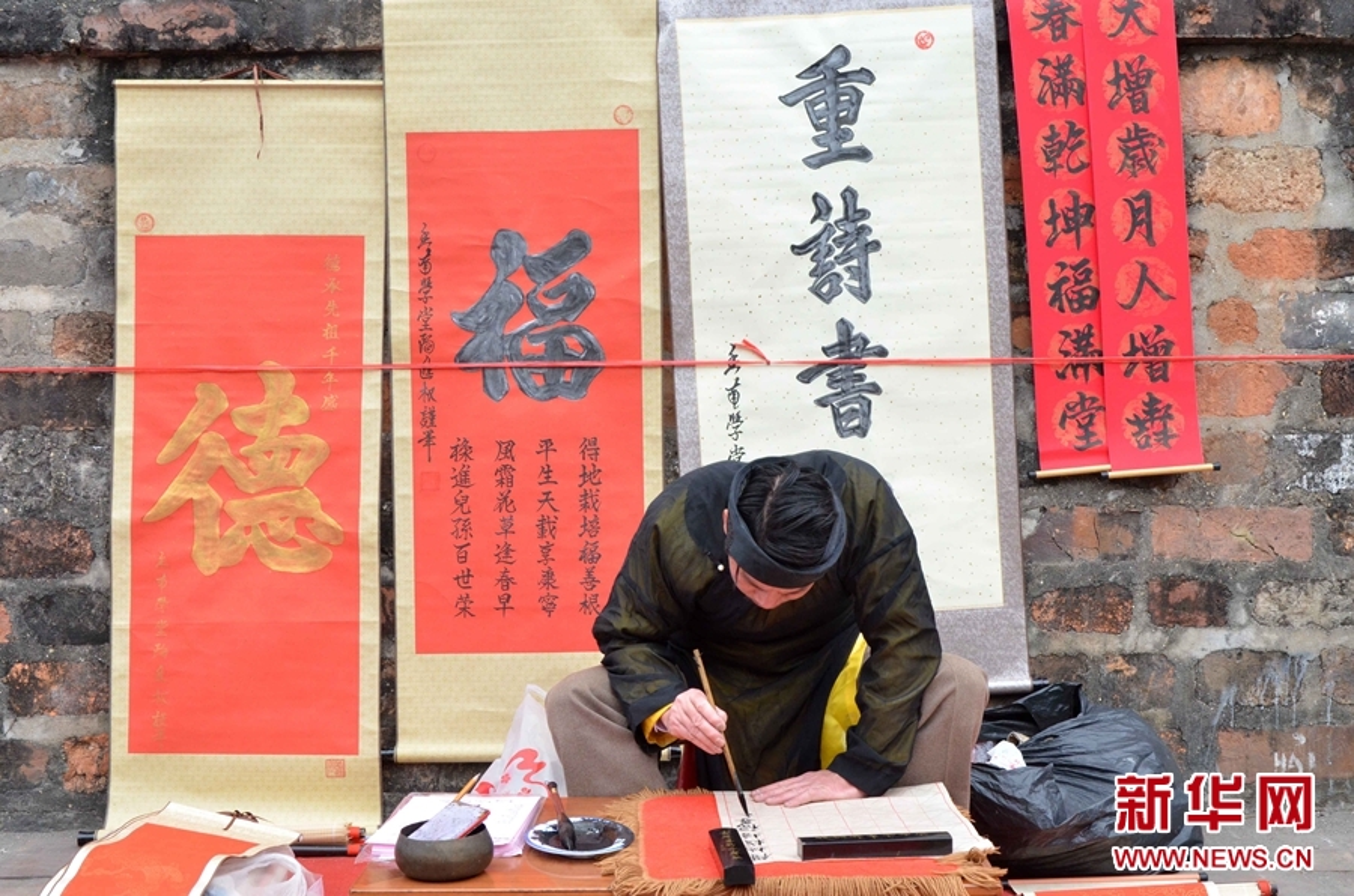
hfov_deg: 43.7
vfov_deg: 29.7
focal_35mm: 45
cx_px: 677
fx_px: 1689
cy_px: 448
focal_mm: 30
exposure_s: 1/400
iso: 1250
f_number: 10
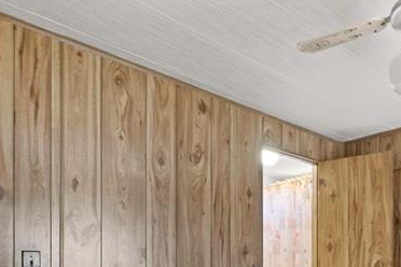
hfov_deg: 53.9
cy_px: 295
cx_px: 313
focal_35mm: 33
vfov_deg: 34.4
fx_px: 368
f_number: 5.6
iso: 1250
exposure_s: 1/1.67
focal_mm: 12
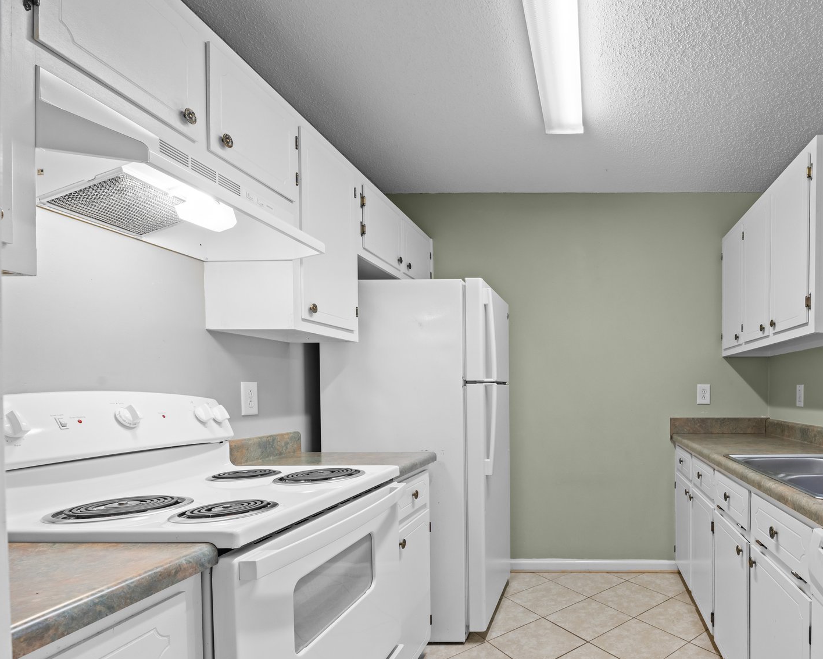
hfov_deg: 78.6
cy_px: 388
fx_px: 463
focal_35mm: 19
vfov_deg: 70.3
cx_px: 589
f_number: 9
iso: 400
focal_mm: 14
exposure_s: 1/1.67
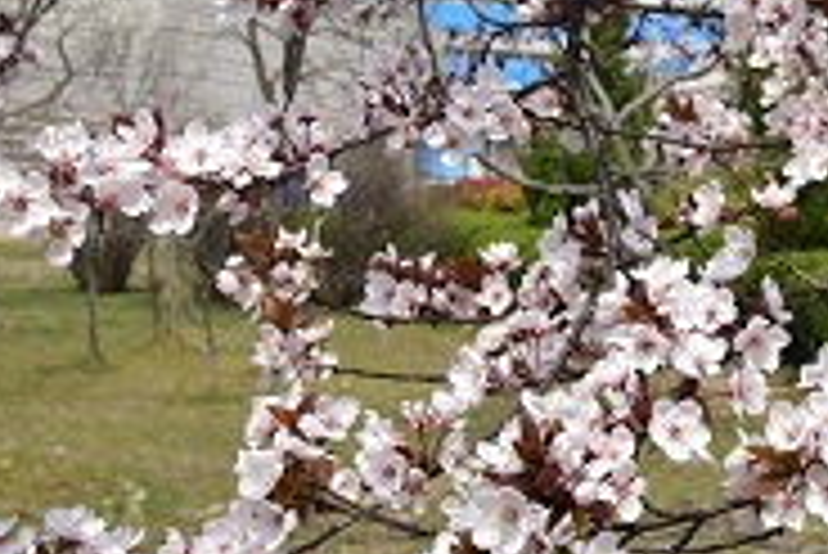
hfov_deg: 25.0
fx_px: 1749
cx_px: 882
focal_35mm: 76
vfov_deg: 17.9
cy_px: 178
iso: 800
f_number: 13
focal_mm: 28
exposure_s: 1/640
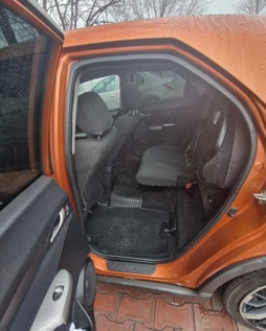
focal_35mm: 16
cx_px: 137
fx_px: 157
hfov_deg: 80.4
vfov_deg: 92.8
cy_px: 183
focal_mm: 2.2
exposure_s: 1/50
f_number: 2.2
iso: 200
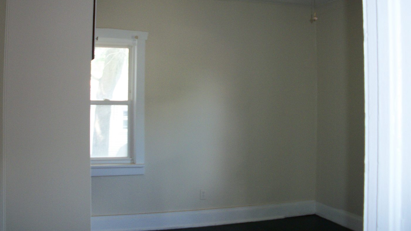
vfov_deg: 30.3
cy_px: 90
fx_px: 425
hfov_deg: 51.6
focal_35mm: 39
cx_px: 202
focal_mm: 6.3
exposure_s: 1/30
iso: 160
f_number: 3.1
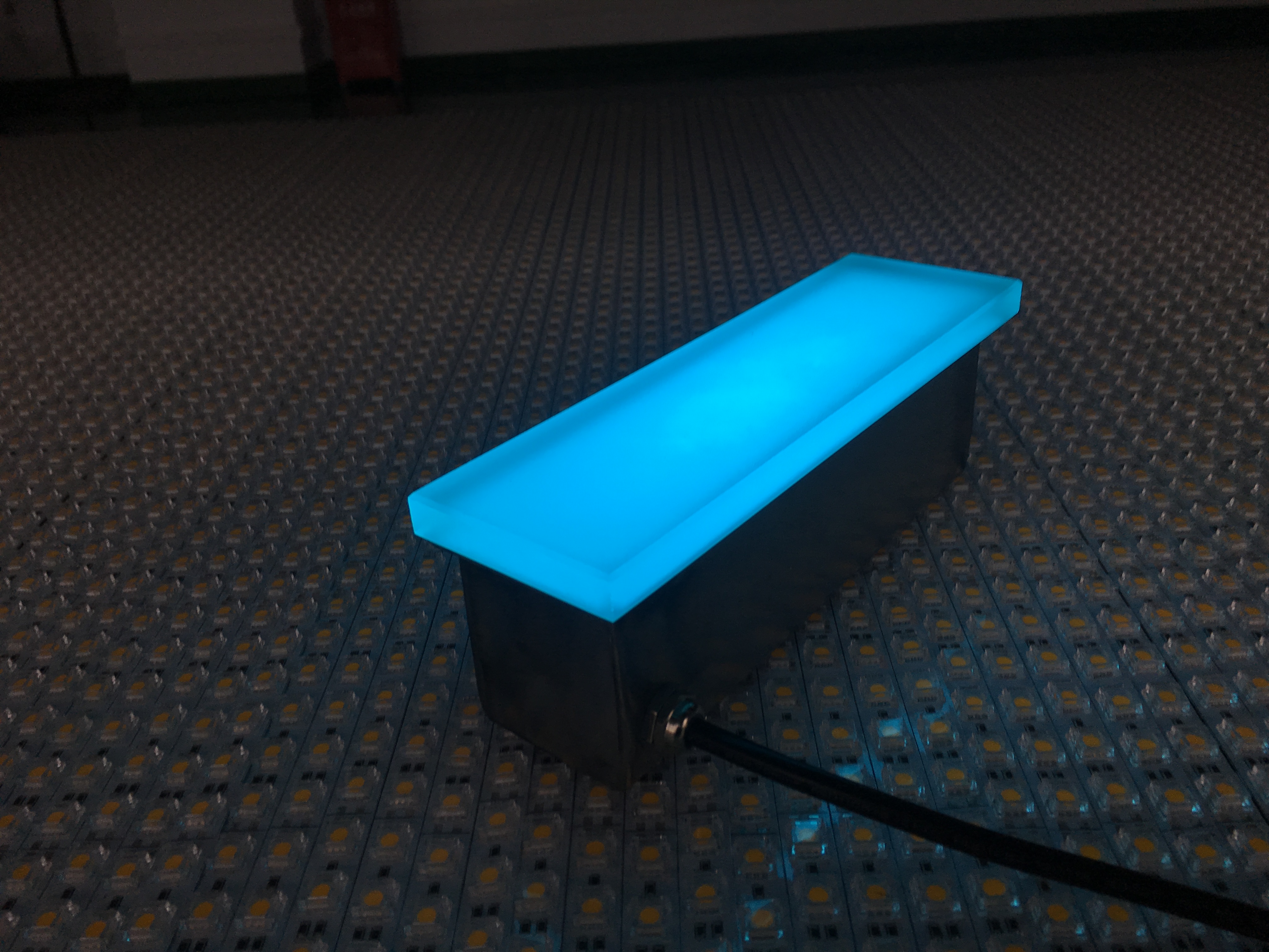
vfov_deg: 48.2
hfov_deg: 61.7
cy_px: 476
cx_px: 634
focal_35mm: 29
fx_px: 1063
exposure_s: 1/111
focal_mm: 4.15
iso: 25
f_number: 2.2
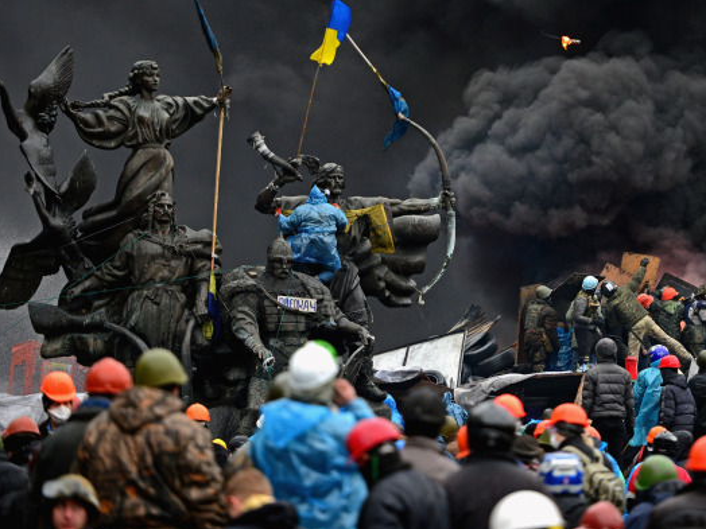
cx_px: 424
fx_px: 4038
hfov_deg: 10.0
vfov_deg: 7.5
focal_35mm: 198
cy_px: 251
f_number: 2.8
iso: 1600
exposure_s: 1/800
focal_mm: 170
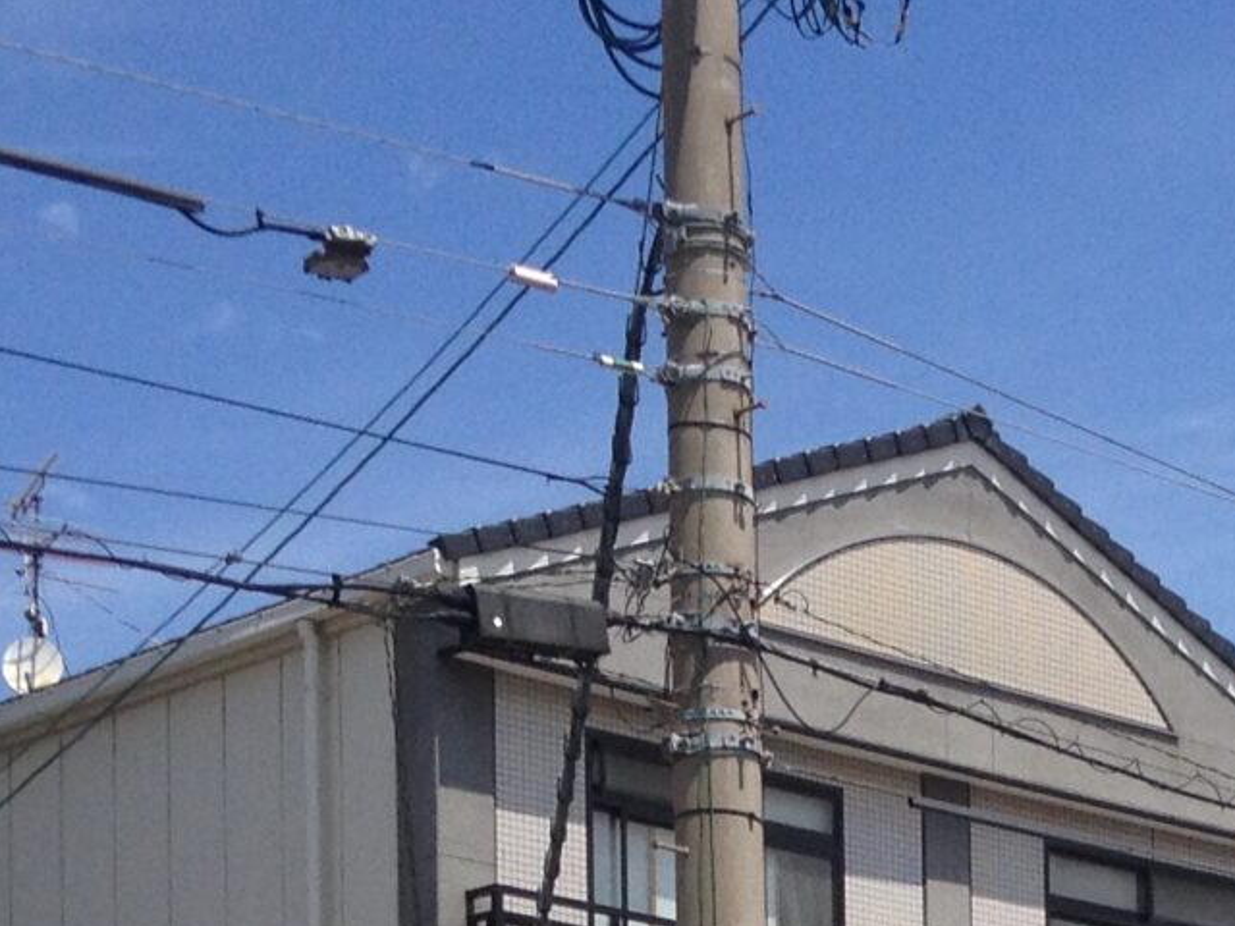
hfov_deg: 13.7
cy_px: 1692
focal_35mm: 140
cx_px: 1511
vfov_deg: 10.0
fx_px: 4995
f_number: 2.4
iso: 50
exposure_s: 1/1905
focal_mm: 4.28
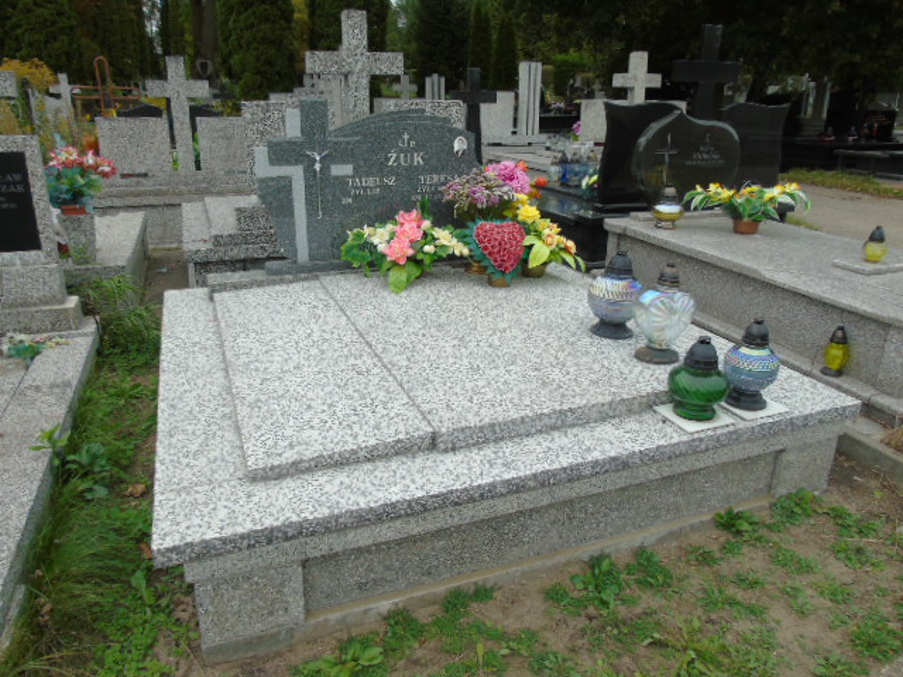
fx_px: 652
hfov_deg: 69.4
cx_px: 452
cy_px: 338
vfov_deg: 54.9
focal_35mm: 25
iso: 80
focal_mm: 4.4
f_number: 3.4
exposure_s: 1/200
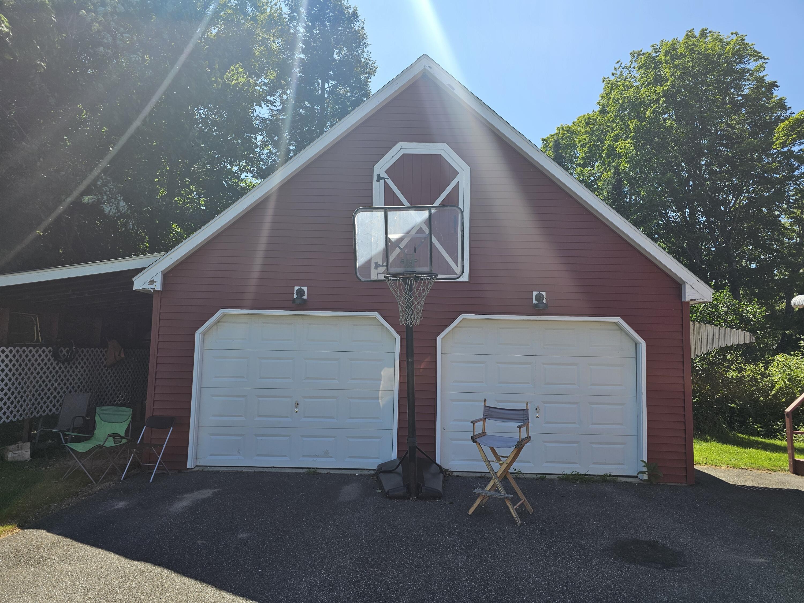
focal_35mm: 23
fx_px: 534
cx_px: 402
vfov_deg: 58.9
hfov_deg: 73.9
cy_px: 302
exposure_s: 1/719
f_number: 1.7
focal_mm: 6.3
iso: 16
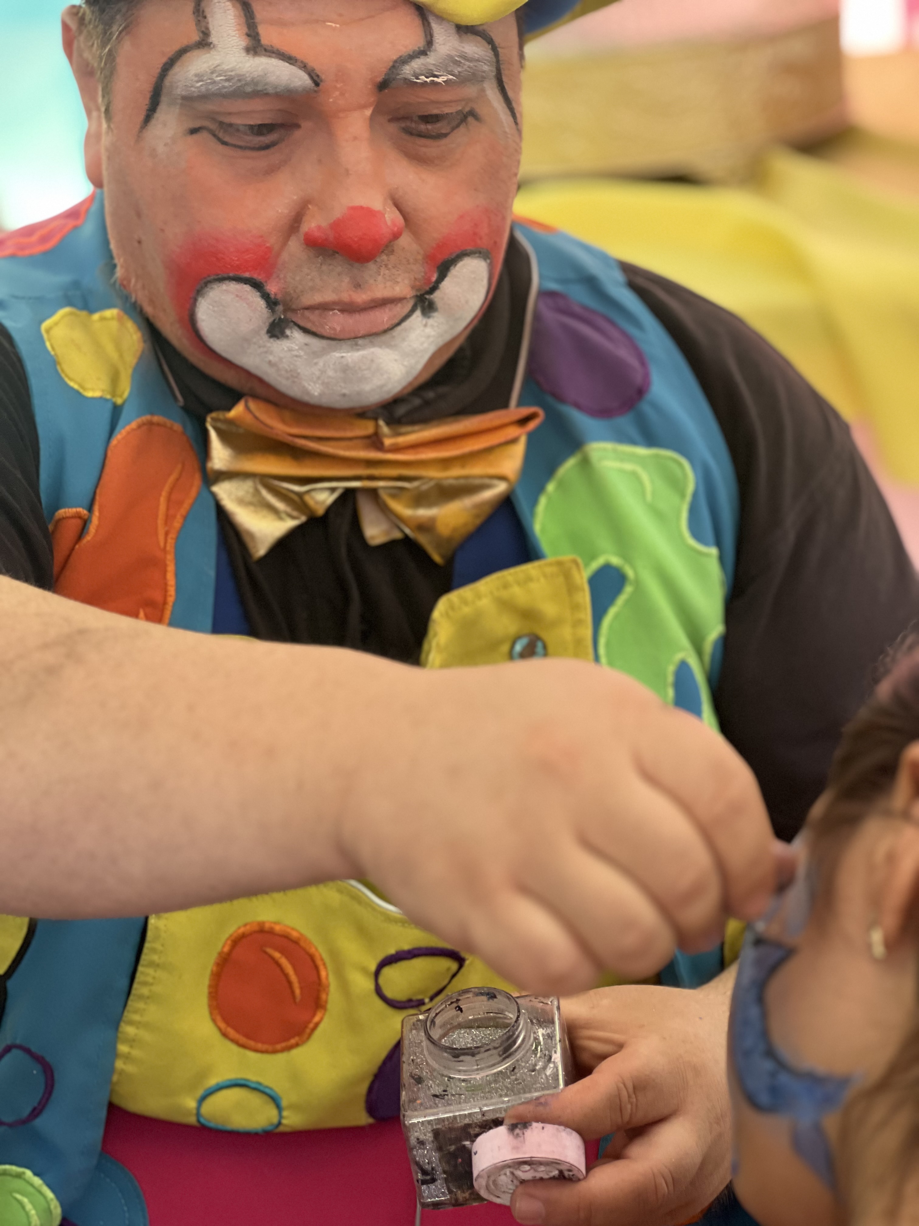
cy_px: 613
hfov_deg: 19.1
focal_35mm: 77
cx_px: 460
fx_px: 2726
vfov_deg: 25.3
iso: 200
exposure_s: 1/121
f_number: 2.8
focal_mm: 9
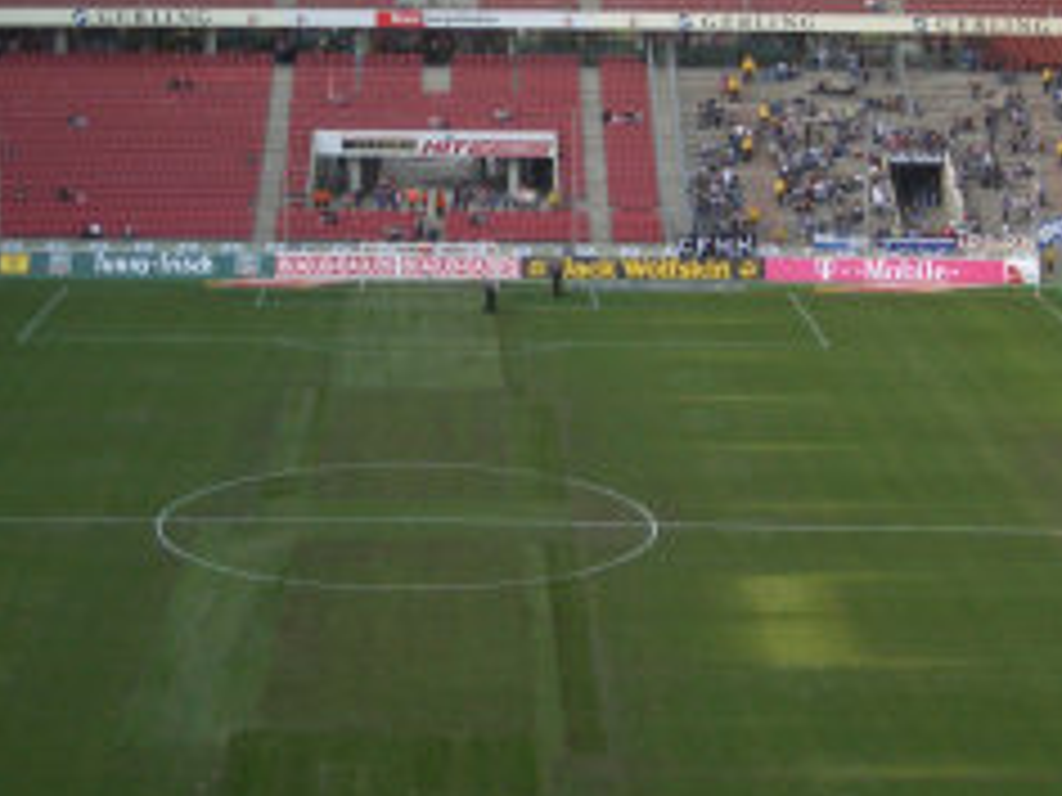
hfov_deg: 22.5
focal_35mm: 87
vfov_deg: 16.9
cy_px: 187
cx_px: 436
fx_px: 2669
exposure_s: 1/200
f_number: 2.8
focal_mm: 6.8
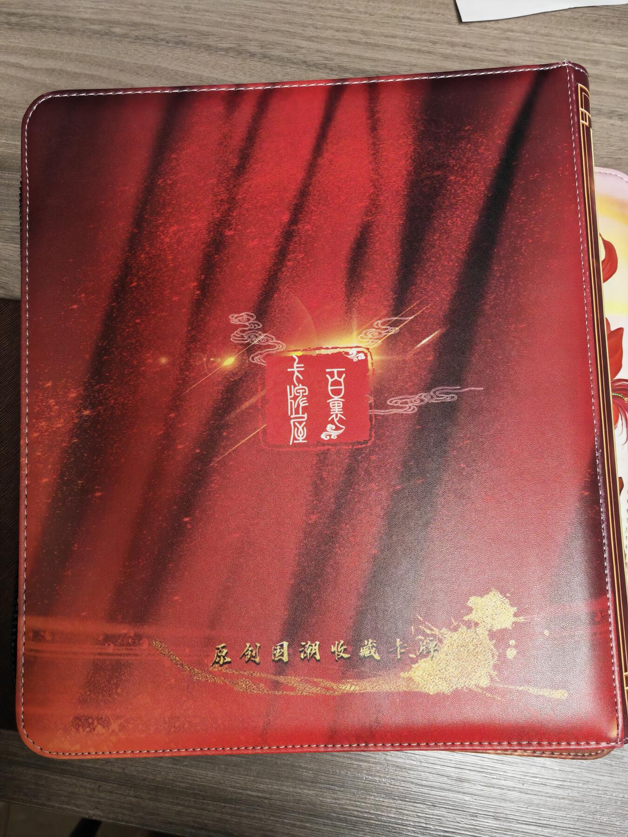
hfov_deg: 51.4
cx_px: 314
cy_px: 418
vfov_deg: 65.3
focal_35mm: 27
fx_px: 653
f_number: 1.8
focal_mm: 5.53
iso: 400
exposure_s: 1/100
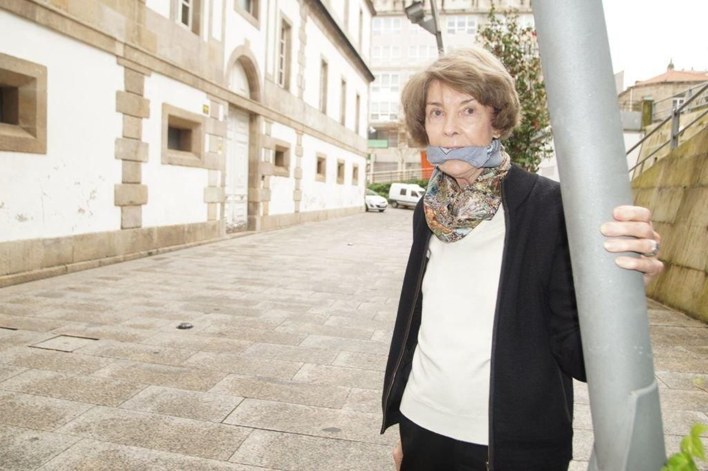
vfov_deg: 50.3
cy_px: 236
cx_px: 354
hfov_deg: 70.5
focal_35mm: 26
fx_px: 501
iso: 100
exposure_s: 1/60
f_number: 4
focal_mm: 17
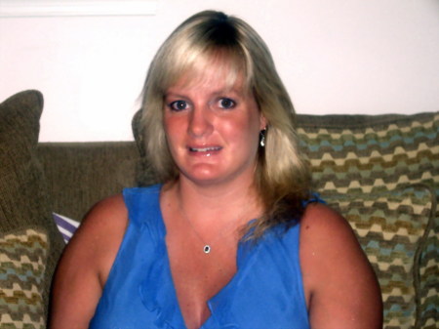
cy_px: 164
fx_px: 1166
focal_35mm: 92
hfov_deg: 21.3
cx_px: 220
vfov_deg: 16.0
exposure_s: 1/100
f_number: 4.8
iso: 200
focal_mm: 19.4
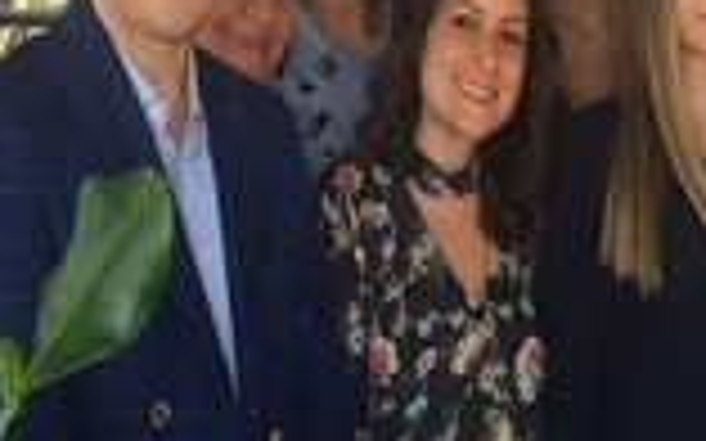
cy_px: 464
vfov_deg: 13.7
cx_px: 931
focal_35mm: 94
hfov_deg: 20.2
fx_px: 1808
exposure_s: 1/33
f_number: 2.2
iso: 40
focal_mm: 4.15
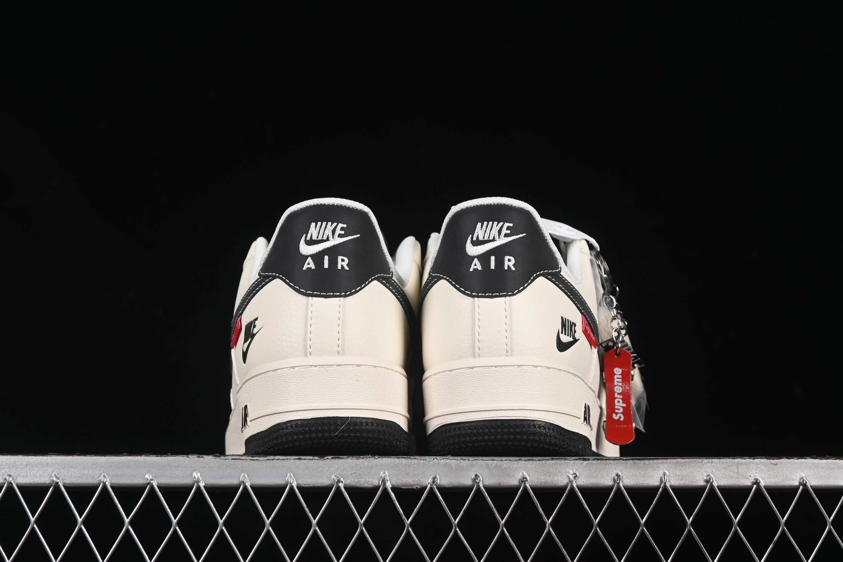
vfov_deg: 18.2
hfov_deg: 27.0
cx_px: 422
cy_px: 281
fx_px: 1756
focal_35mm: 75
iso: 160
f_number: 8
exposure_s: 1/80
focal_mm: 50
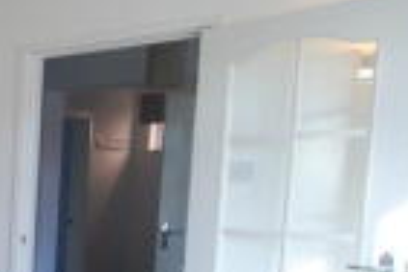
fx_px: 631
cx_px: -258
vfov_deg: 23.4
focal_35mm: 56
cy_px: 265
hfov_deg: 24.3
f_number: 4.5
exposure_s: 1/80
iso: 200
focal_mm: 11
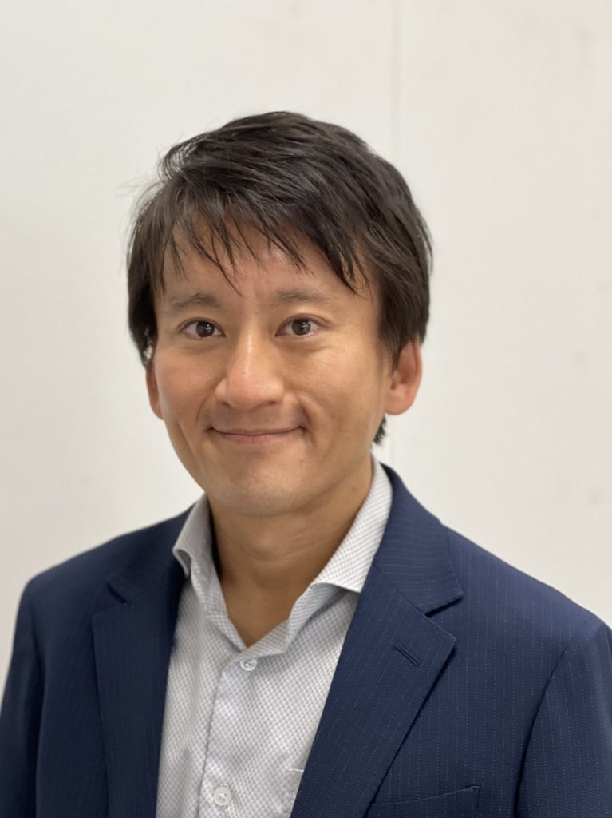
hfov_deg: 19.1
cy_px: 409
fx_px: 1817
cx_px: 306
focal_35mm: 77
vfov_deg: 25.3
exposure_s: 1/33
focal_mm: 9
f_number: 2.8
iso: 250
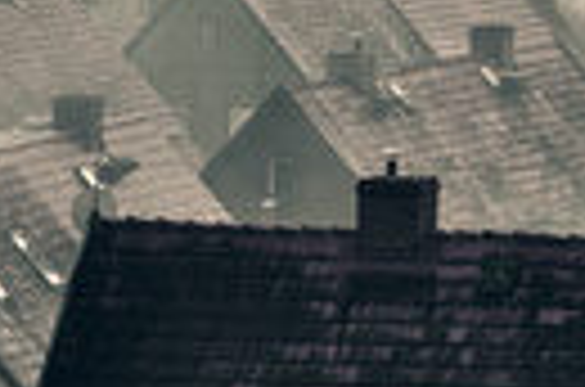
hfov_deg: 3.0
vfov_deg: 2.0
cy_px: -180
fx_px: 11104
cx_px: 826
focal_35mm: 685
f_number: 11
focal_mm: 140
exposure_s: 1/200
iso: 200
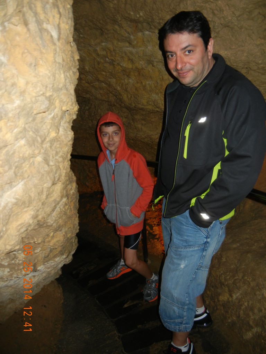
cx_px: 133
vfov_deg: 60.0
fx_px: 307
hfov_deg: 46.8
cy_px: 177
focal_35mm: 30
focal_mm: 5.4
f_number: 3.5
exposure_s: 1/30
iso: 200
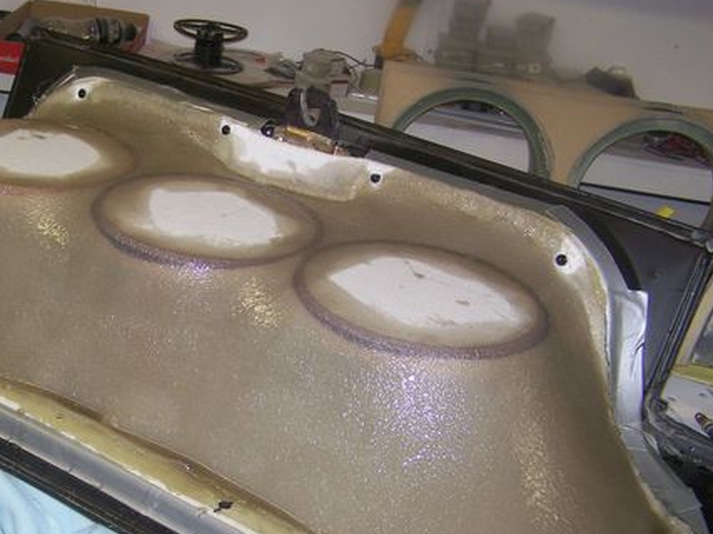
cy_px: 382
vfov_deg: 25.4
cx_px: 187
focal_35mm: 57
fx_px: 1174
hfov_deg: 33.2
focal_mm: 6.3
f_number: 2.8
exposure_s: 1/60
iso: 80
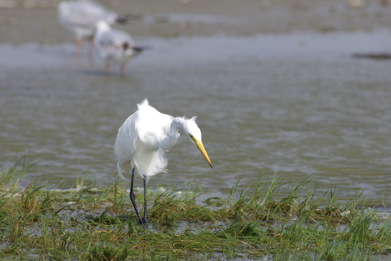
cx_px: 196
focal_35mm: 840
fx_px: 9123
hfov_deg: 2.5
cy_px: 130
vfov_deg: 1.6
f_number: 8
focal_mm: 560
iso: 1000
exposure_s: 1/800
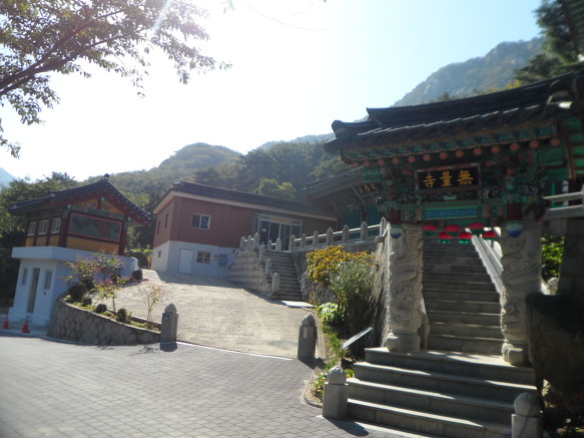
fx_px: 472
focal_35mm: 28
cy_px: 219
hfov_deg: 63.5
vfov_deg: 49.7
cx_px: 292
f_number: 3.1
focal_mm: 4.9
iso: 80
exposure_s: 1/1000
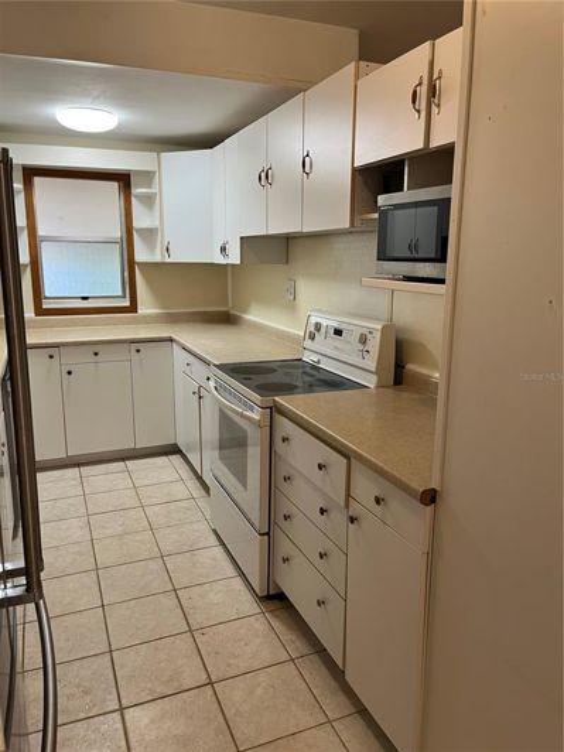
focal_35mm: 26
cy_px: 376
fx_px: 565
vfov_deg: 67.3
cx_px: 282
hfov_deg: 53.1
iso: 80
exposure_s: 1/60
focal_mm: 5.1
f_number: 1.6
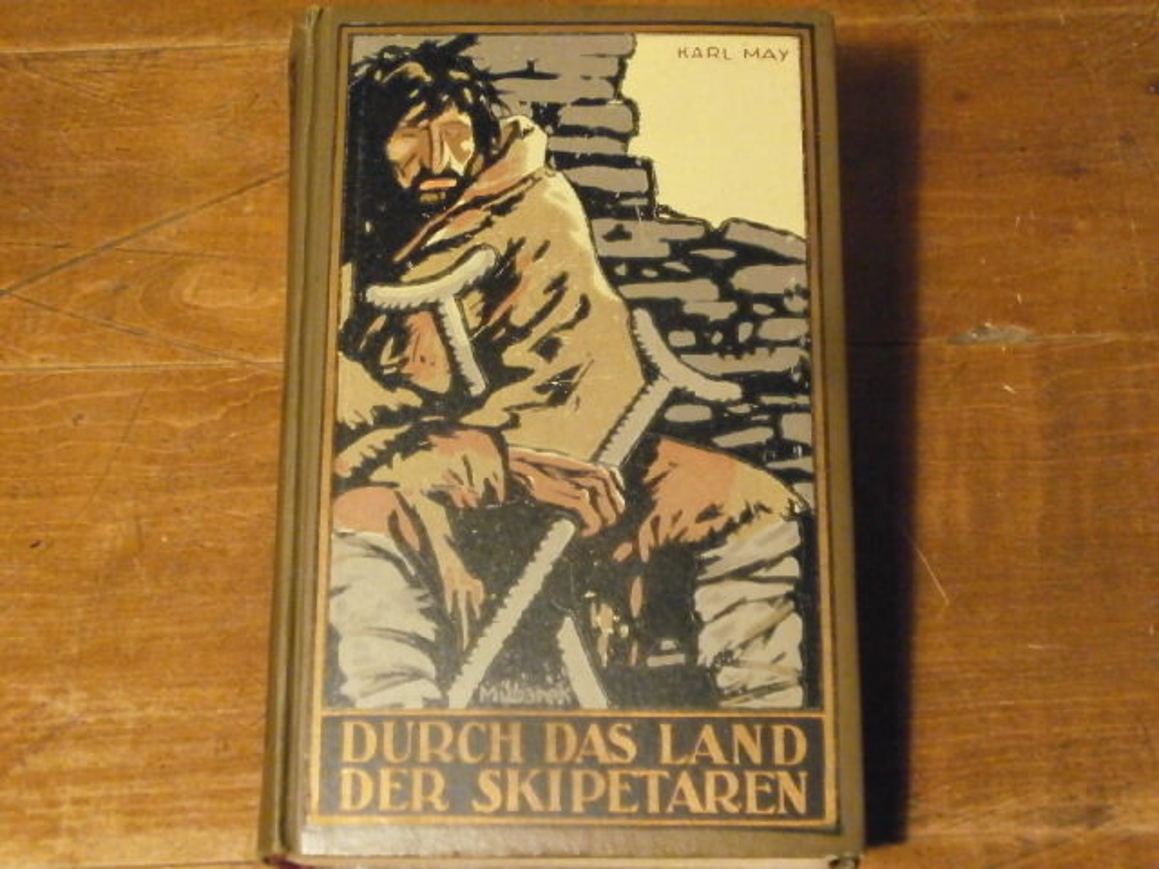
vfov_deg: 23.3
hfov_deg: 30.7
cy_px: 434
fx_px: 2109
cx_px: 580
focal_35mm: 63
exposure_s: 1/15
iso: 1250
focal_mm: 11.1
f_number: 4.6
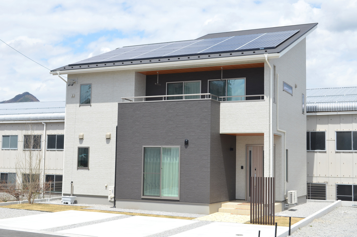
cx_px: 178
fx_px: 505
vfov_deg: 26.4
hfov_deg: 39.0
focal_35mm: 51
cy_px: 118
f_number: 9
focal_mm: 34
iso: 200
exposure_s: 1/500
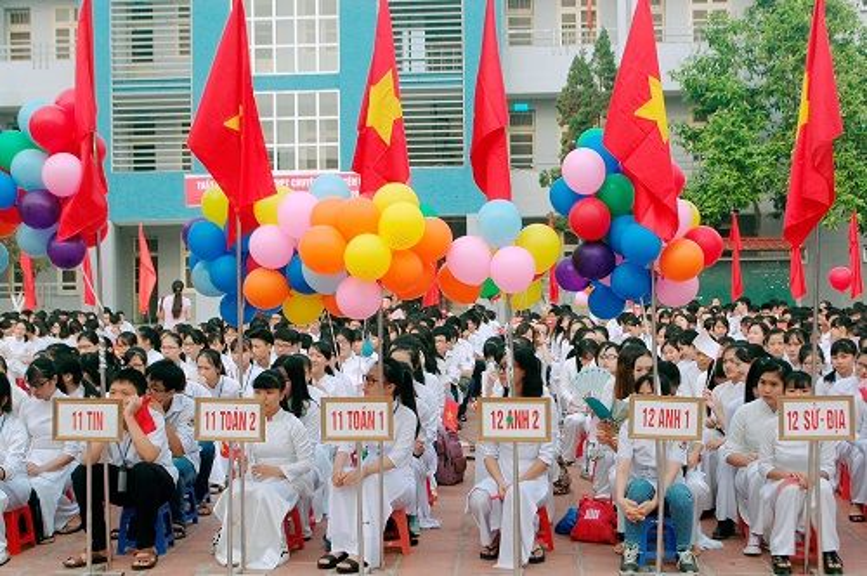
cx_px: 434
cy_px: 288
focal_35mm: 52
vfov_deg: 25.7
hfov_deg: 37.9
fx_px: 1263
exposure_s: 1/320
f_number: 9
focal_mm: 35
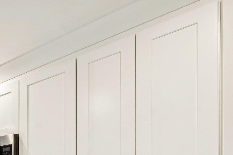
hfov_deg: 40.3
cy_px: 195
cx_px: -36
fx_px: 233
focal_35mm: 36
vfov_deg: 30.2
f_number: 11
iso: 640
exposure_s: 1/15
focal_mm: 14
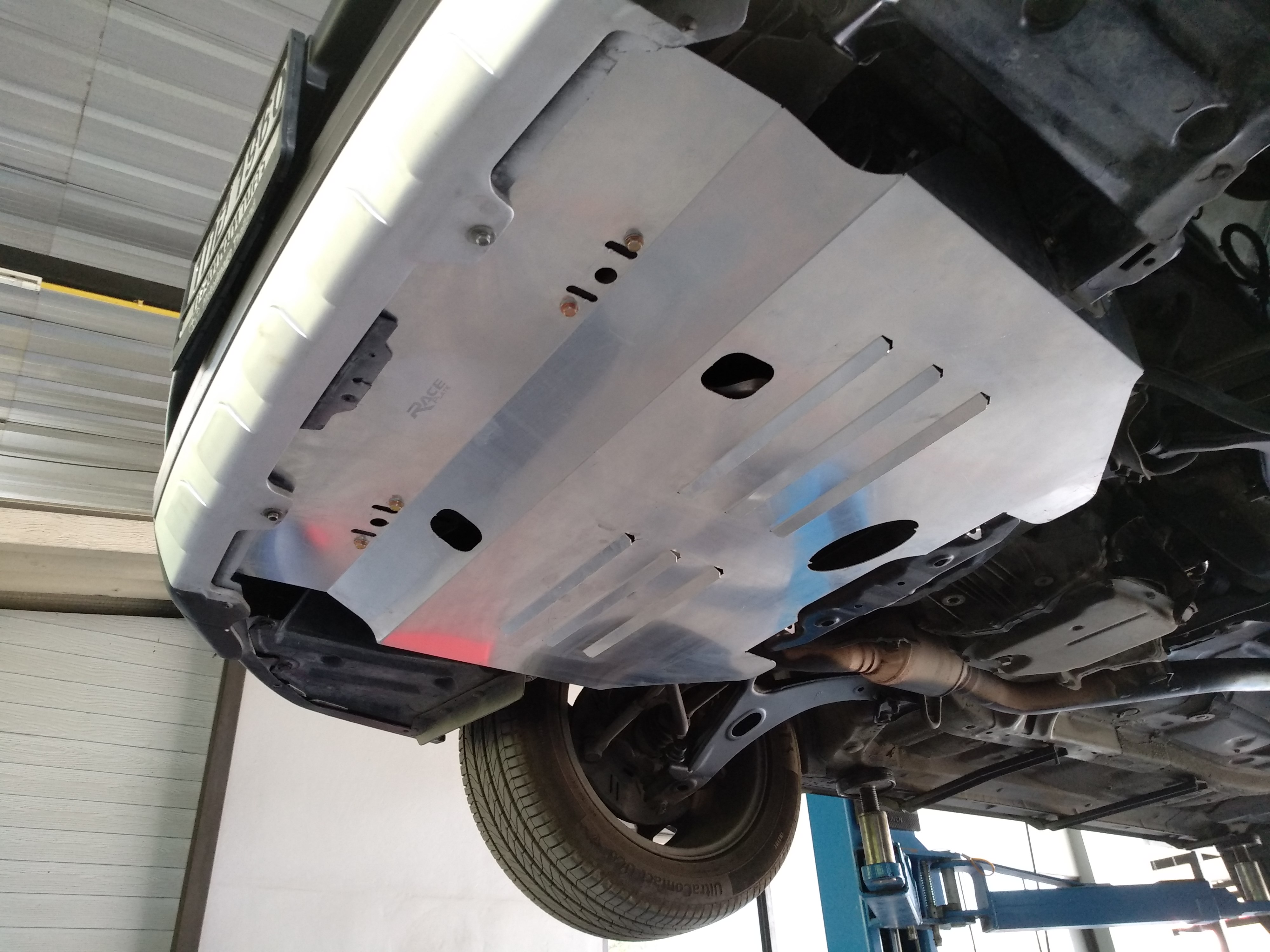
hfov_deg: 76.4
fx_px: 807
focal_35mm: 22
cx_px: 635
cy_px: 476
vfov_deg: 61.1
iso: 400
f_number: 2.2
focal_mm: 3.81
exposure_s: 1/33
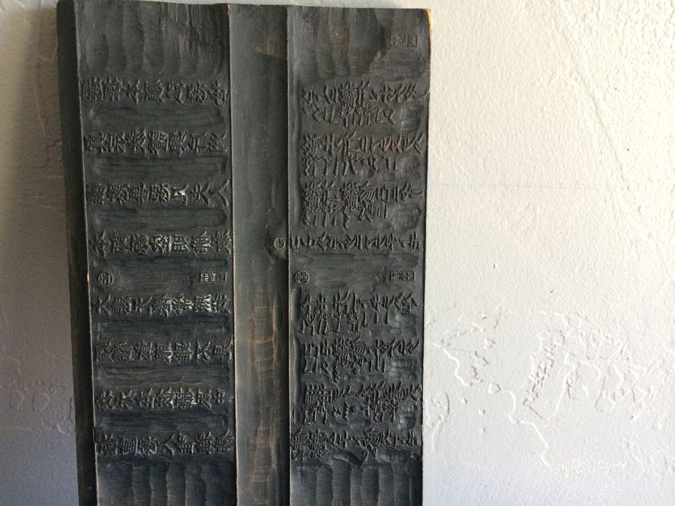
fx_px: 585
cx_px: 338
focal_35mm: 30
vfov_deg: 46.8
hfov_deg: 60.0
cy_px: 253
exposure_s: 1/30
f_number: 2.2
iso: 200
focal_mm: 4.12
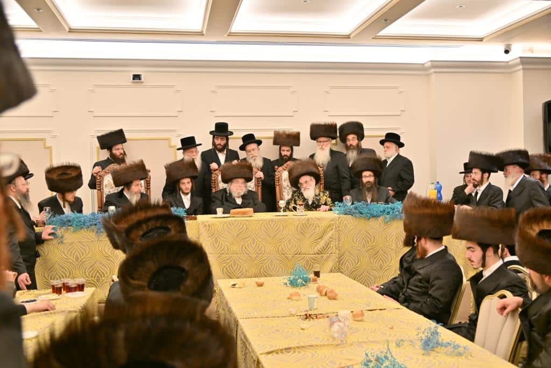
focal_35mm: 38
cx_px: 276
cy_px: 184
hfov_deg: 50.7
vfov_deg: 35.1
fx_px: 582
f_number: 4
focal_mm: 38
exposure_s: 1/160
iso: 320
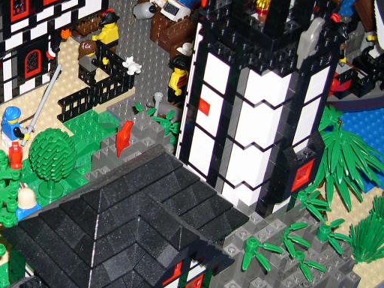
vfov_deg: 19.2
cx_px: 8
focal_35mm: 76
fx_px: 843
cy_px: 65
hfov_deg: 24.6
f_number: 2.8
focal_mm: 8
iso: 100
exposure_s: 1/60
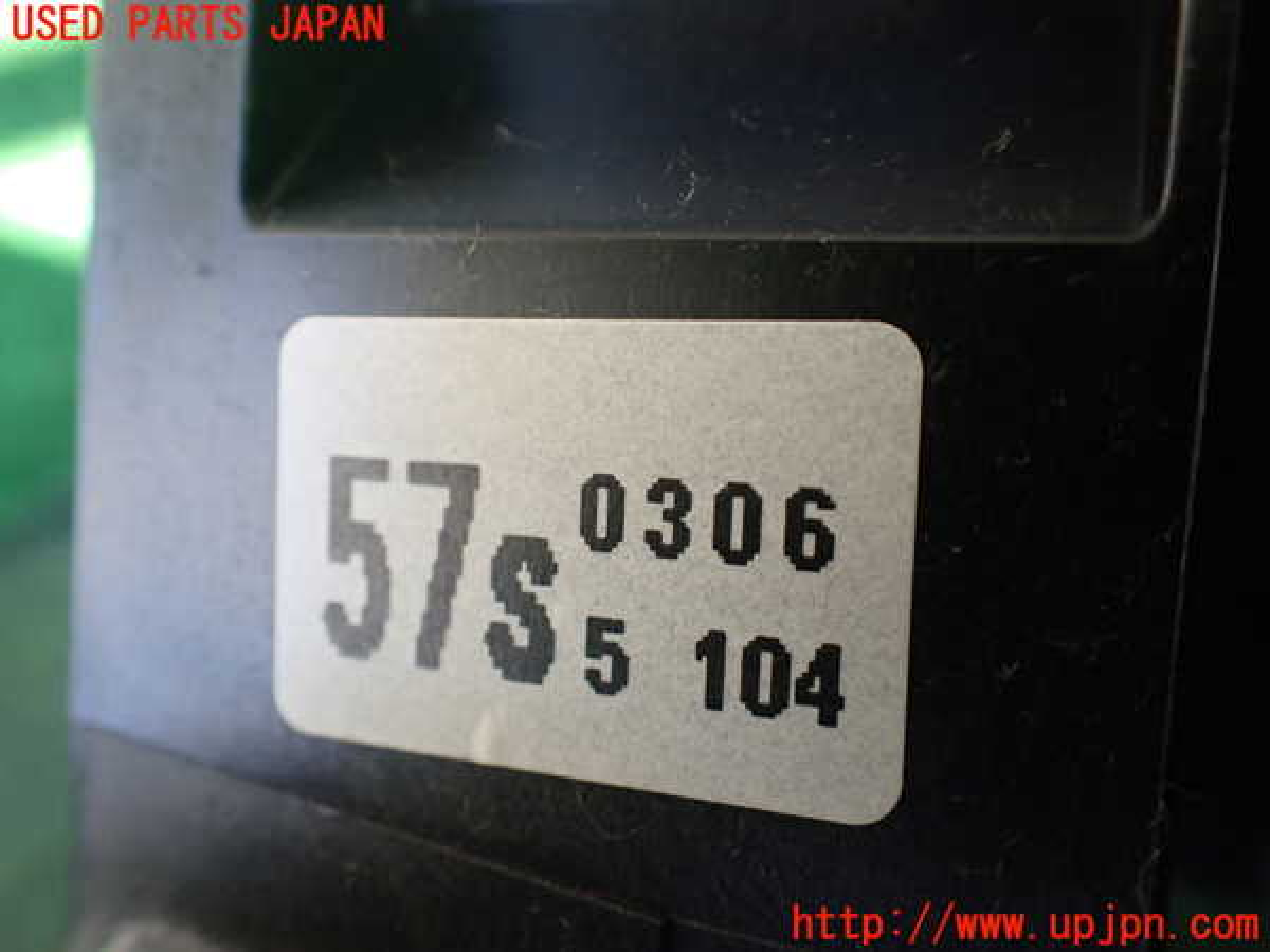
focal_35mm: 30
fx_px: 1101
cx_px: 635
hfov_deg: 60.0
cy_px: 476
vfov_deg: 46.8
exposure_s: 1/125
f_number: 2.3
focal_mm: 5.4
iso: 320
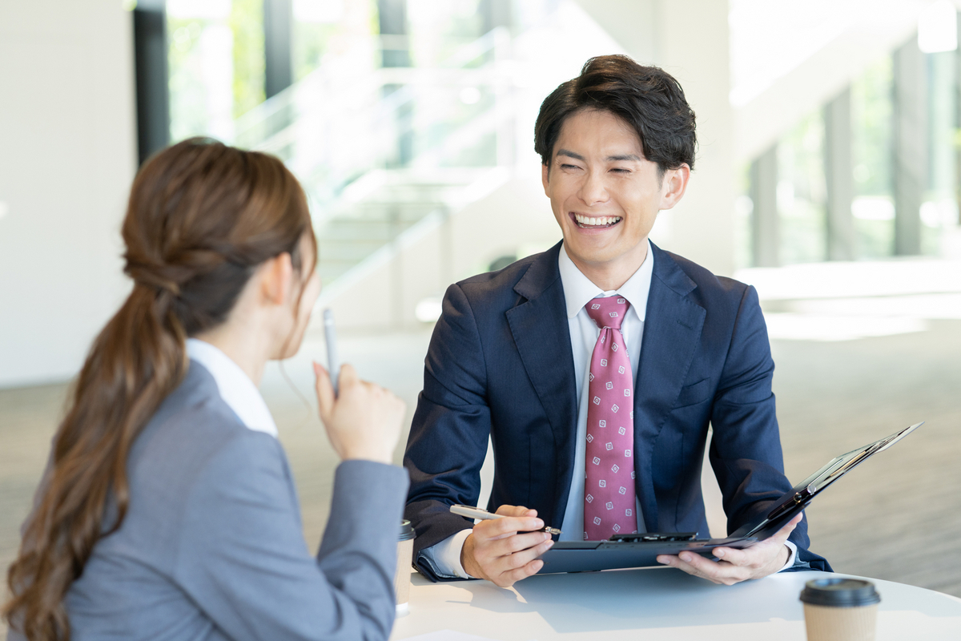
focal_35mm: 85
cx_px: 480
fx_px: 2269
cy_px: 320
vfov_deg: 16.1
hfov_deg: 23.9
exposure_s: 1/250
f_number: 3.2
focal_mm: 85
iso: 800
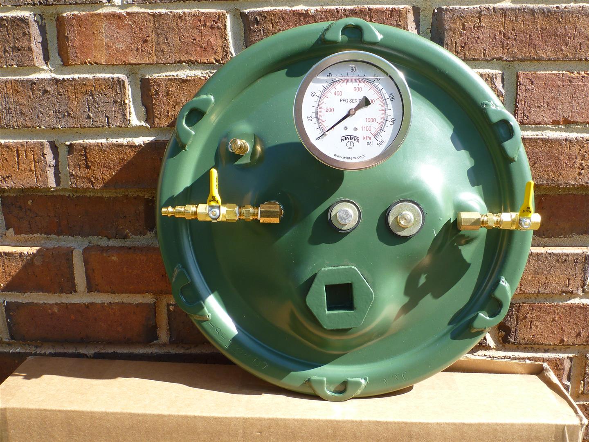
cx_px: 294
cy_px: 221
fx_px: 579
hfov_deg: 54.0
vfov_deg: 41.8
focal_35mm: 34
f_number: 3.7
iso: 100
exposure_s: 1/200
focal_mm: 6
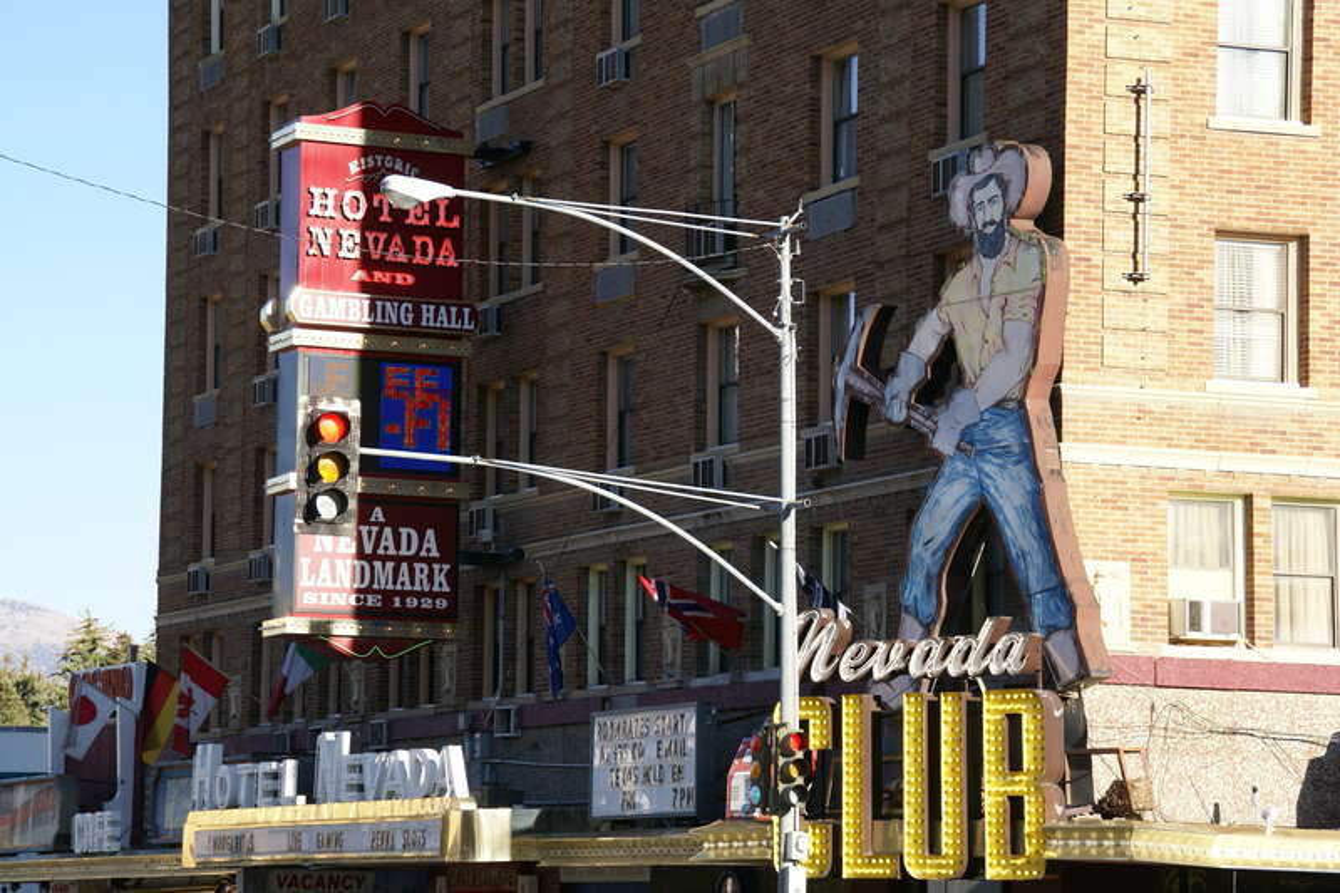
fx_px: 4186
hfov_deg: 18.2
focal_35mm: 112
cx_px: 670
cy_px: 446
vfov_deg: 12.2
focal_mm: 75
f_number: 6.3
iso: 100
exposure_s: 1/200
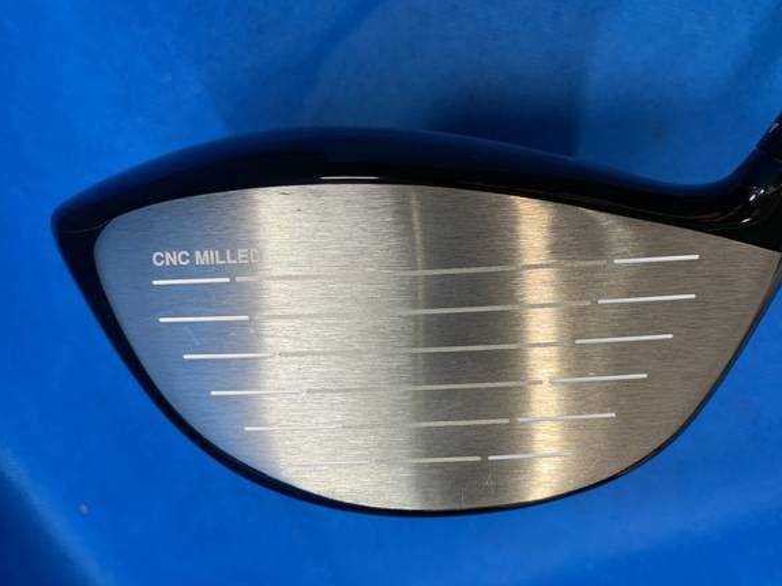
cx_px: 433
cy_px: 304
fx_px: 655
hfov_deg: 61.5
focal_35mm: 29
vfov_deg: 48.2
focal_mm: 4.25
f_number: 1.8
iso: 64
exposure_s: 1/60
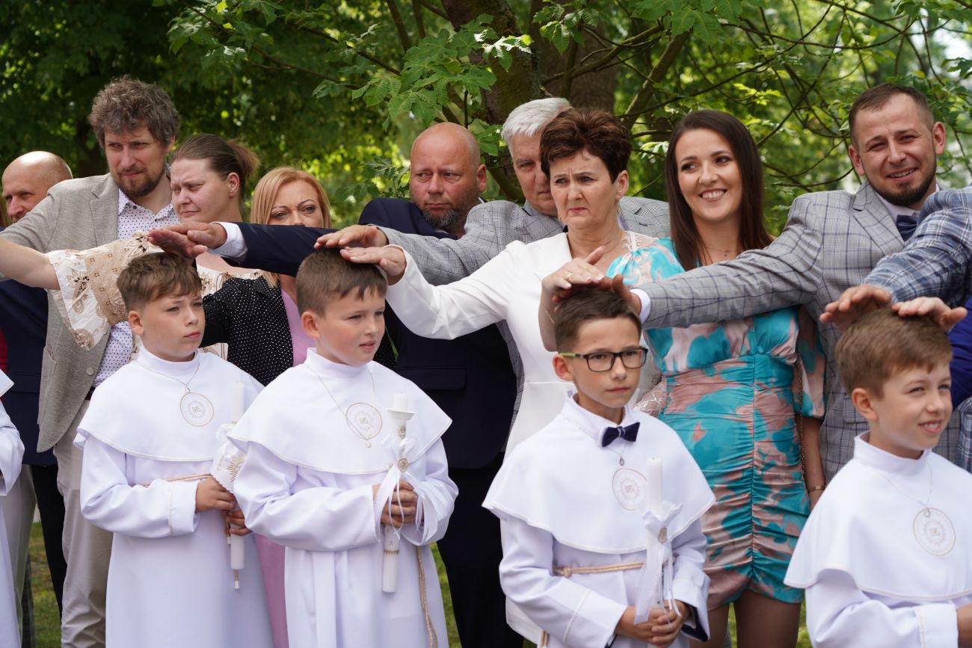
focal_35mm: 87
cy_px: 324
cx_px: 486
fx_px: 2349
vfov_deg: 15.7
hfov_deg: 23.4
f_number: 6.3
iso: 100
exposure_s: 1/125
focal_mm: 87
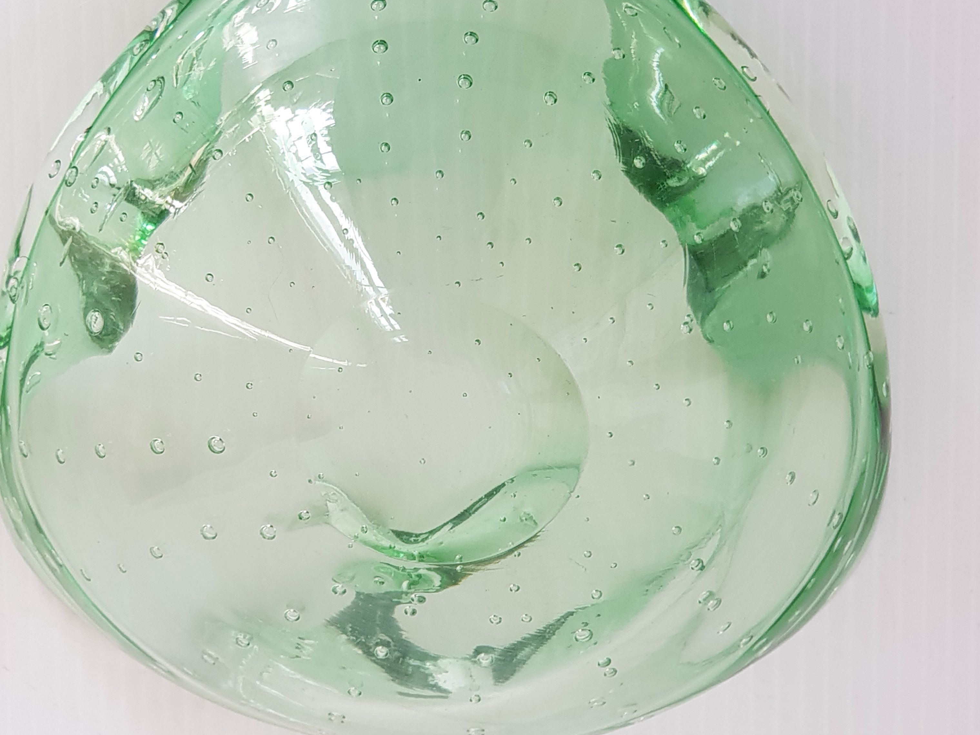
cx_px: 413
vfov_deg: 21.3
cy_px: 315
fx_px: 1953
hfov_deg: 28.1
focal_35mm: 69
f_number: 2.4
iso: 32
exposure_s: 1/33
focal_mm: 6
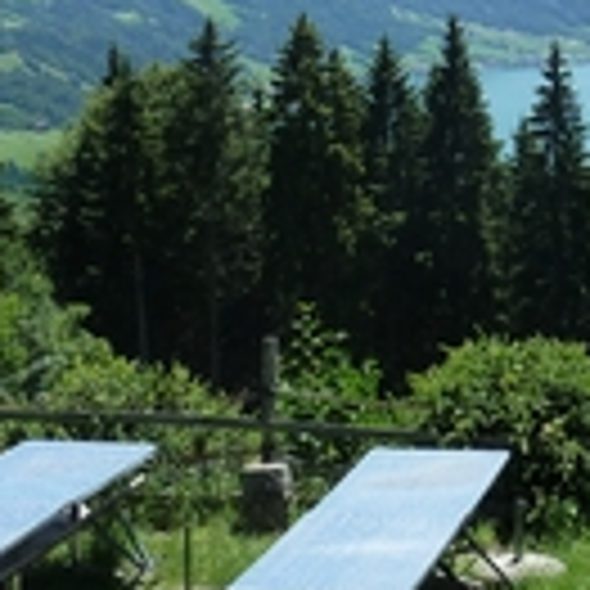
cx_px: 739
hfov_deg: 18.0
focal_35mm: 91
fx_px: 1755
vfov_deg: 18.7
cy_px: 34
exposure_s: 1/400
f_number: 4
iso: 125
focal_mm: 4.1
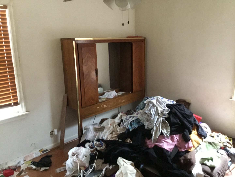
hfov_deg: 58.4
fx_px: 210
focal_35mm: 31
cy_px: 88
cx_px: 118
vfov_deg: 45.4
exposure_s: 1/15
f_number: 2.4
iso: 800
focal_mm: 3.3
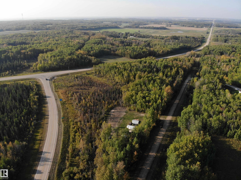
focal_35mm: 24
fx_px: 167
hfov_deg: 71.6
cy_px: 90
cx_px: 120
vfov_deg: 56.8
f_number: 2.8
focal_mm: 4.5
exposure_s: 1/558
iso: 100
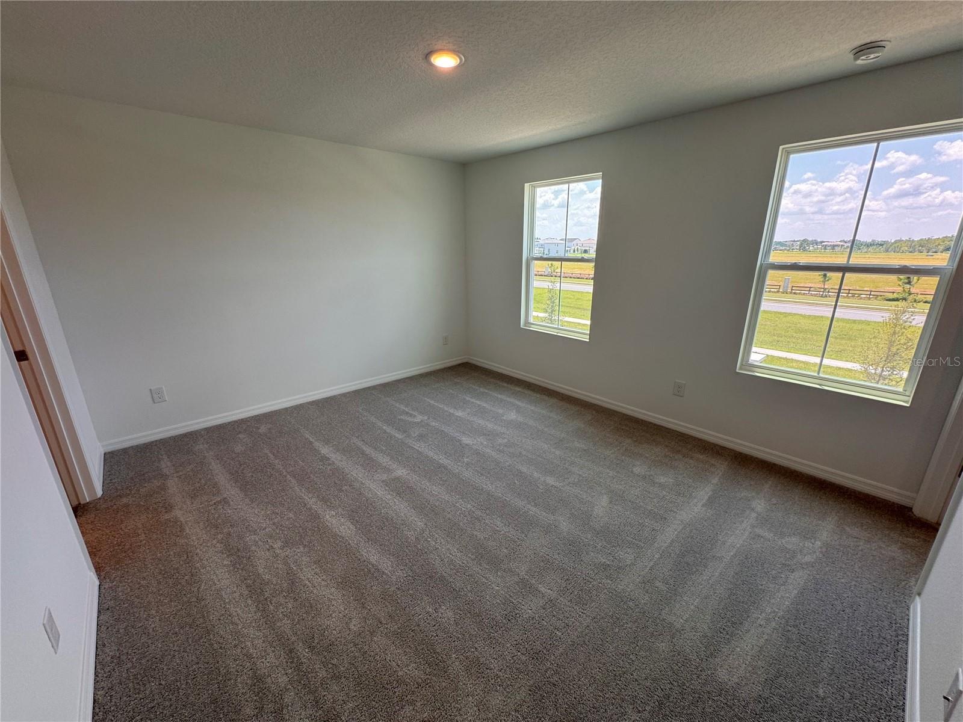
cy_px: 361
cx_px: 482
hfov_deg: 102.1
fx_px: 389
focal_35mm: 14
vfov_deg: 85.7
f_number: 2.2
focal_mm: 2.22
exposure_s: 1/130
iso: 40
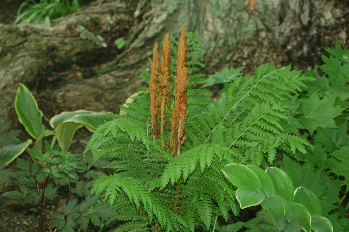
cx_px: 174
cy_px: 116
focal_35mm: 105
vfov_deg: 13.0
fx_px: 1017
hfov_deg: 19.5
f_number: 4.5
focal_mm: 70
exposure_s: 1/60
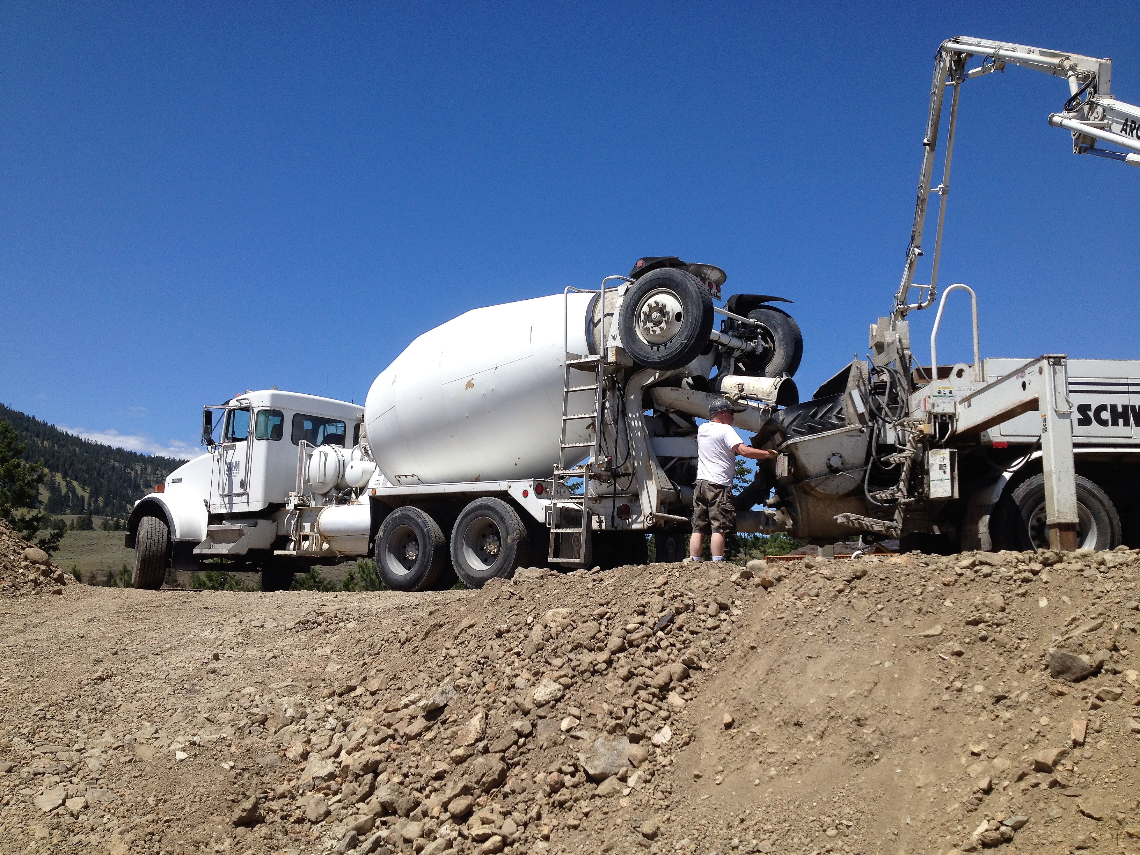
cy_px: 428
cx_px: 570
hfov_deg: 52.6
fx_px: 1153
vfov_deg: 40.7
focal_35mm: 35
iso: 50
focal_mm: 4.28
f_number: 2.4
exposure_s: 1/2045
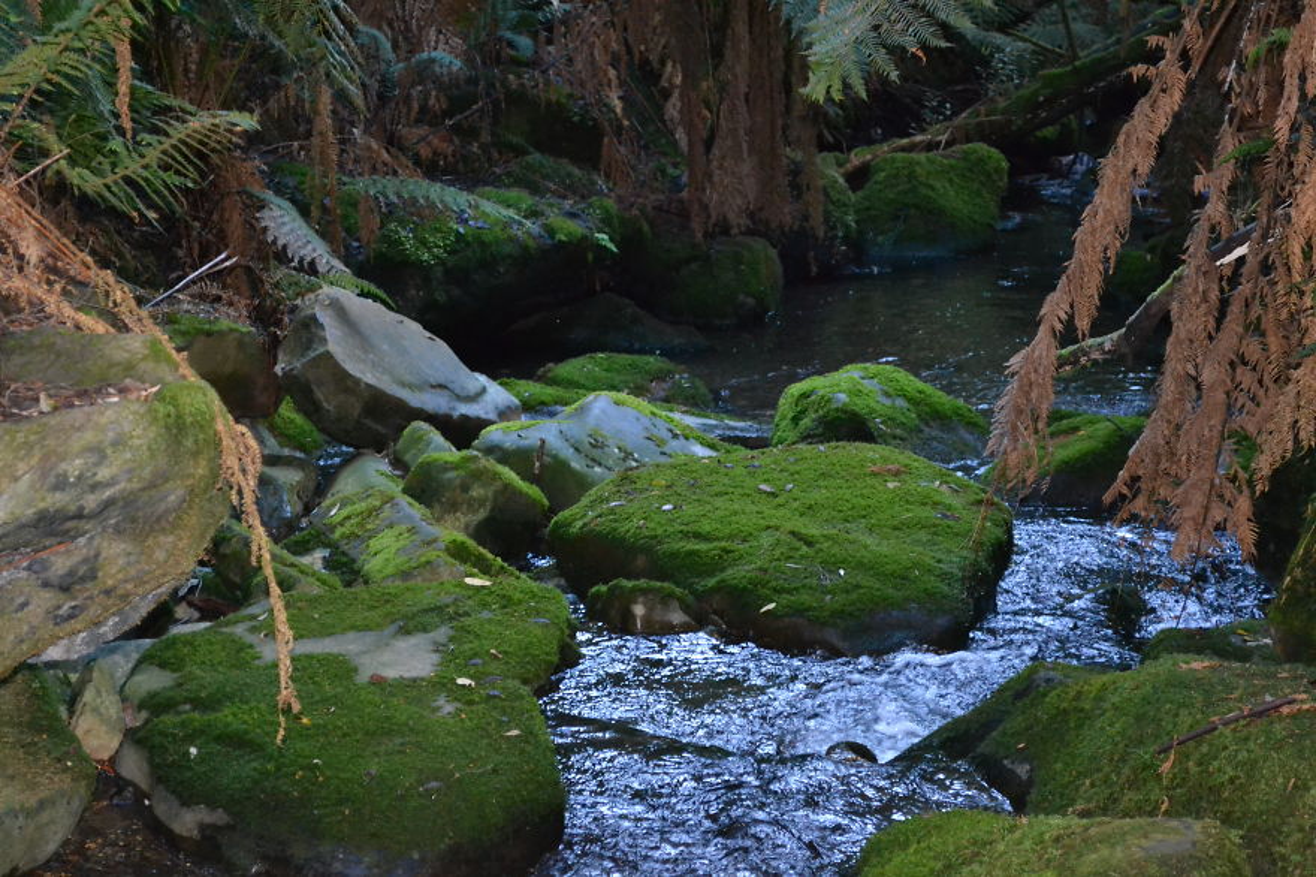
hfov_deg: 24.6
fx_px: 3015
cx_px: 658
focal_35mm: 82
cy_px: 438
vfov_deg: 16.5
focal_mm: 55
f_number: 5.6
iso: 3200
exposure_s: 1/60
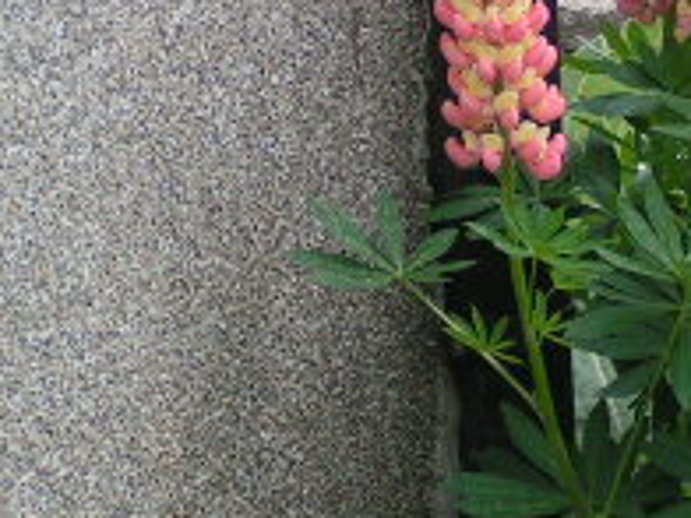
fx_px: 8524
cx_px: 1068
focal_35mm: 427
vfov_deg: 3.5
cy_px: 78
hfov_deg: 4.6
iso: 50
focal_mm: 20
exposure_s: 1/200
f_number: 3.5
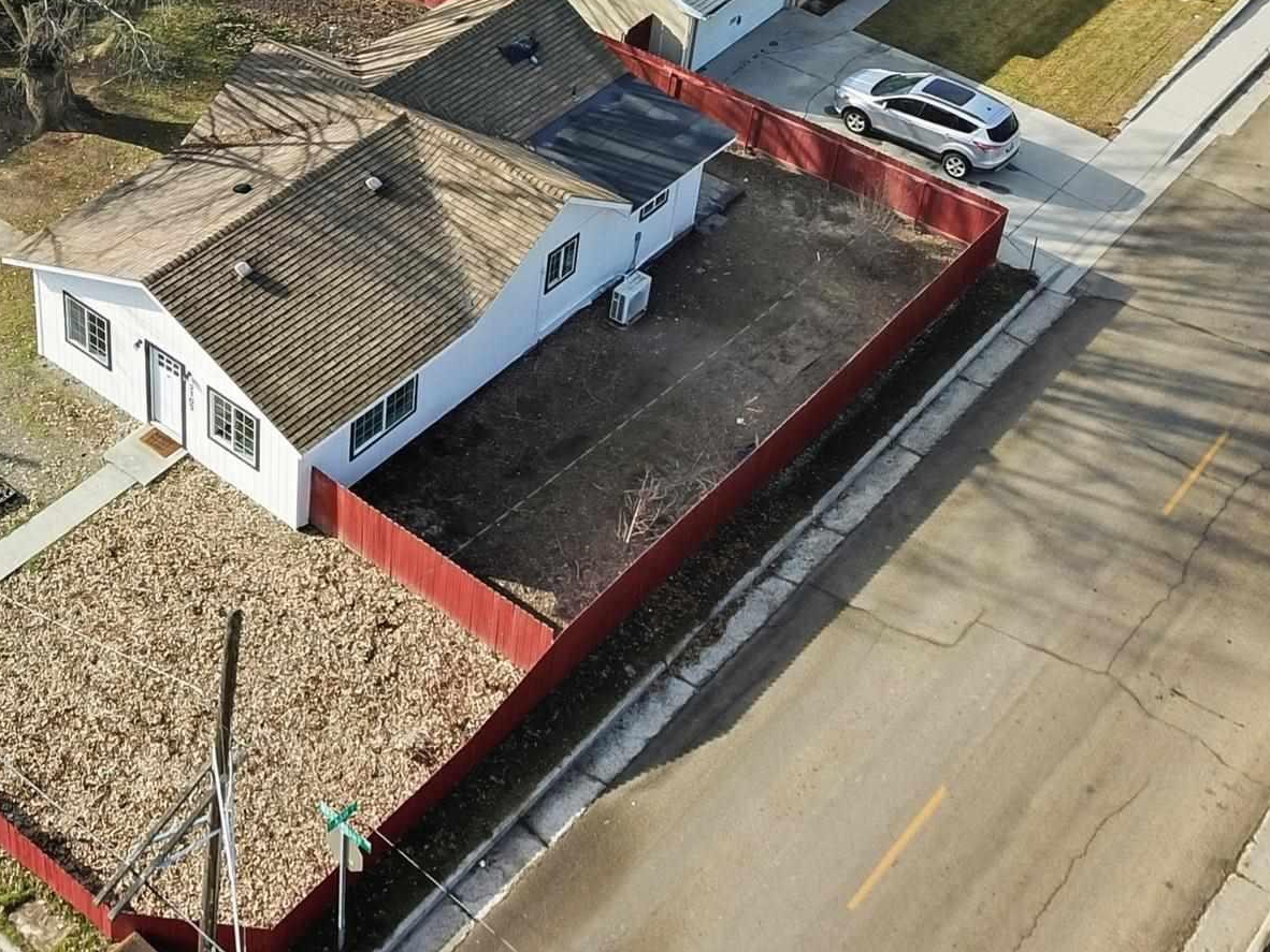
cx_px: 239
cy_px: 140
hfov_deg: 33.8
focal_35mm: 55
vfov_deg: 25.9
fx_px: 2018
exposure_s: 1/971
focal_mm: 4.7
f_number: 2.2
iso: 100
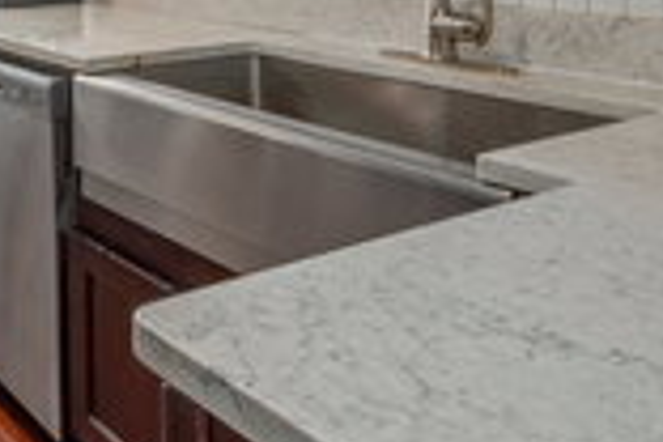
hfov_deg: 38.4
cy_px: -81
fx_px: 792
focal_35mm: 43
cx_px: -49
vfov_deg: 27.6
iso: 640
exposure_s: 1/10
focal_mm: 14
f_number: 11
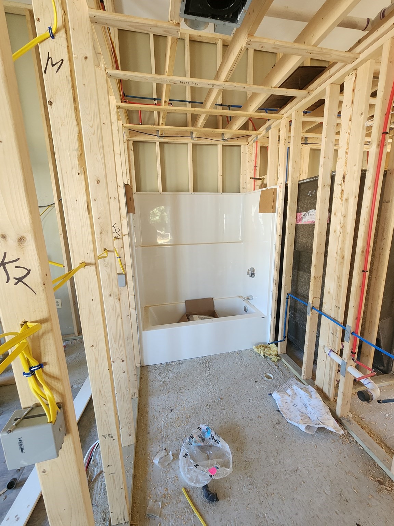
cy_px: 263
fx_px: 197
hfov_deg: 89.9
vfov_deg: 106.2
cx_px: 197
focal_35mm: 13
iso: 320
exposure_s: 1/60
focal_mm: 2.2
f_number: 2.2
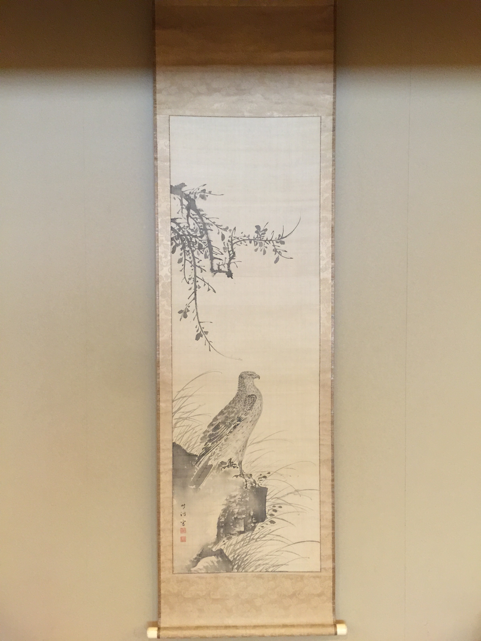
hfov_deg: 48.2
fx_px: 537
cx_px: 240
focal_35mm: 29
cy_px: 320
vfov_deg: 61.7
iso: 125
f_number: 2.2
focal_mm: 4.15
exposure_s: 1/10
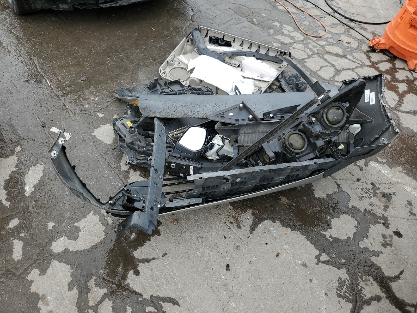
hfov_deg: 67.3
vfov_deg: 53.1
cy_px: 156
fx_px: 313
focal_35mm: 26
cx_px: 208
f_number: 1.5
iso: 50
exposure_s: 1/1111
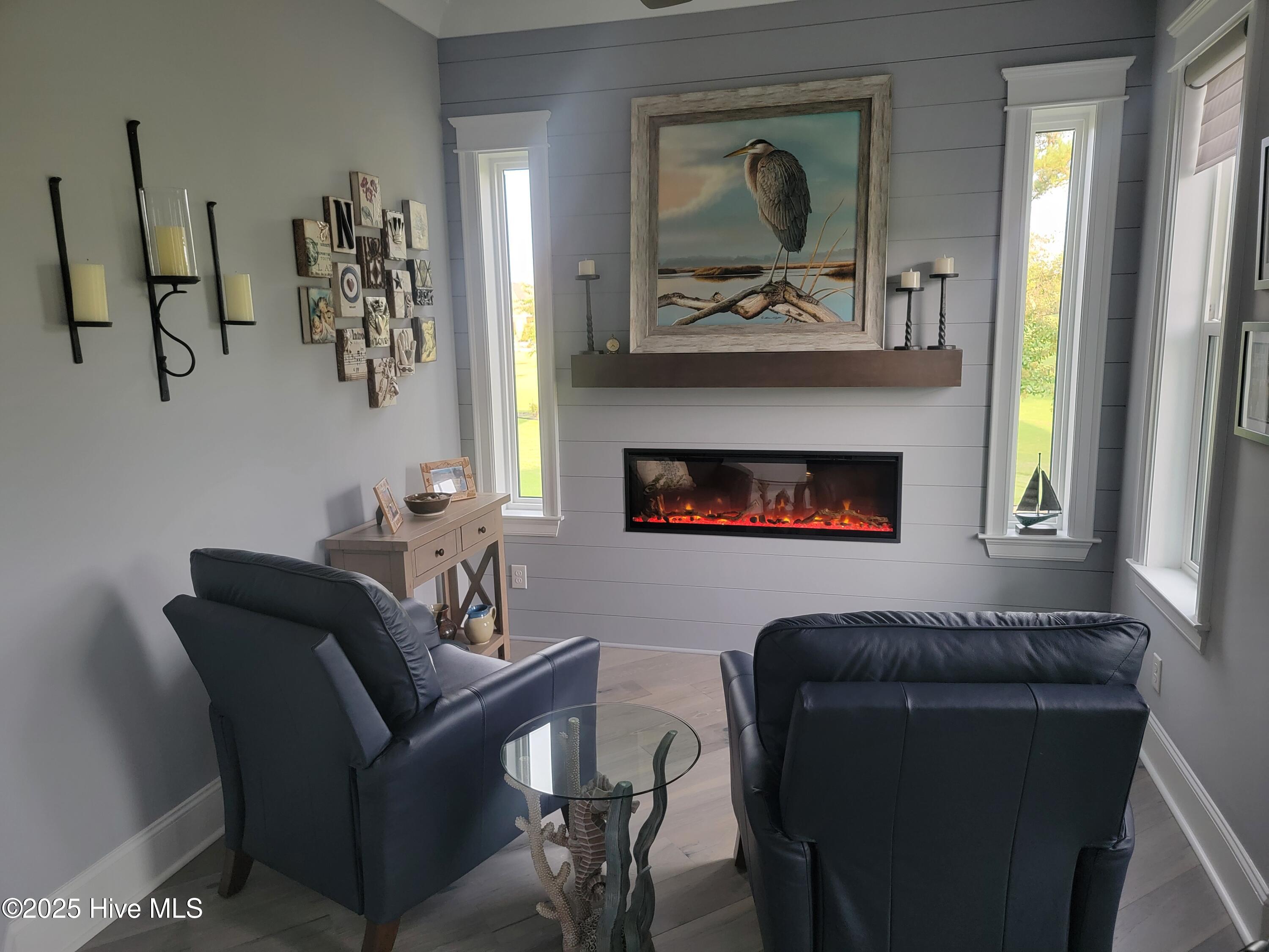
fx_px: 880
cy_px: 476
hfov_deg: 71.6
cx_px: 634
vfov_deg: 56.8
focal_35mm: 24
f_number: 1.8
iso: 320
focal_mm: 6.7
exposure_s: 1/120
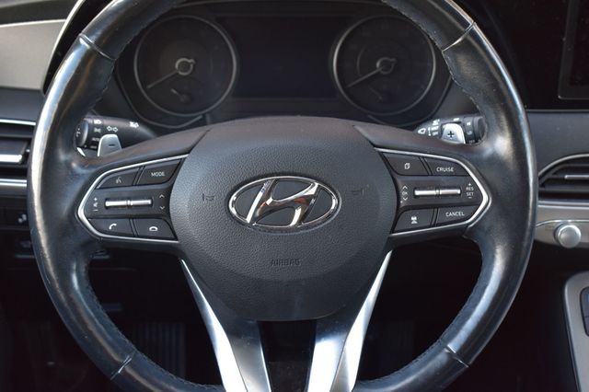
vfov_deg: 23.8
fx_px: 932
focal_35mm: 57
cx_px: 294
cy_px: 196
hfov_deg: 35.1
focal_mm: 38
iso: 400
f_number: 6.3
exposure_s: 1/20
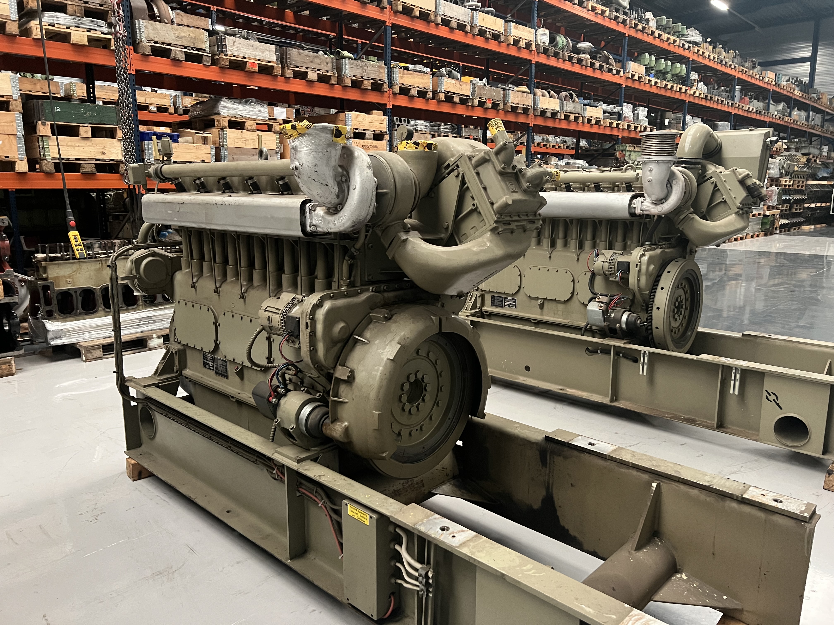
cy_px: 312
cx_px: 417
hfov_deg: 67.3
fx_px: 626
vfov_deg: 53.1
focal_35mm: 26
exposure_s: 1/60
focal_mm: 5.7
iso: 500
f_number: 1.5
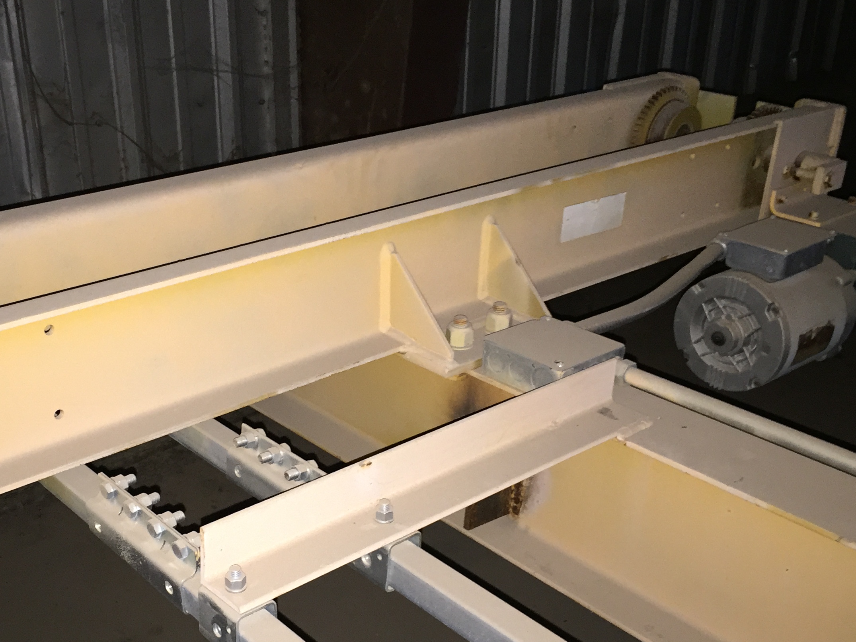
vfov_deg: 32.8
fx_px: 1088
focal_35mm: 44
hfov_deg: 42.4
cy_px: 372
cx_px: 287
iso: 160
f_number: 2.2
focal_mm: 4.15
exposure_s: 1/16
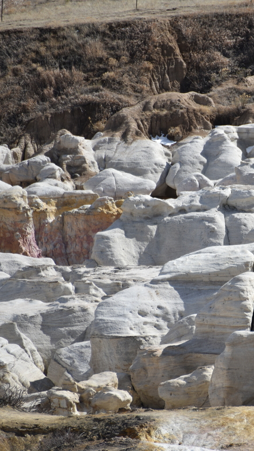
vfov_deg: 4.2
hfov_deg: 2.4
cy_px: 234
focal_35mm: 516
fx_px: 6176
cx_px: 249
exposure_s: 1/640
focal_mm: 300
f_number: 5.6
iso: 125
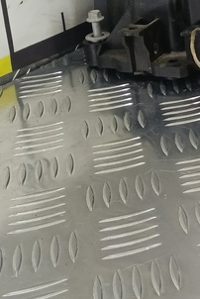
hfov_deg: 13.6
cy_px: -12
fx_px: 673
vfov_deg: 23.8
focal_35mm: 81
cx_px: 438
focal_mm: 4.11
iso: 141
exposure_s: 1/50
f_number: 1.6
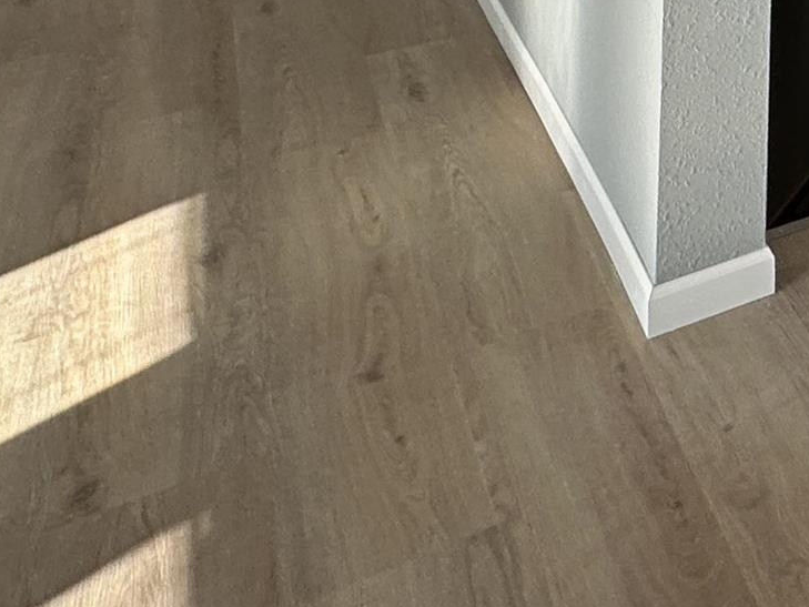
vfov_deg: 18.1
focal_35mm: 59
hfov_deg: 24.5
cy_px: -562
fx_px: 1379
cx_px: 1250
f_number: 2.2
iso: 64
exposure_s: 1/120
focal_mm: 2.22
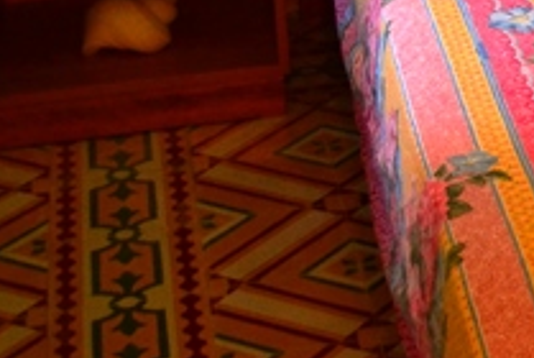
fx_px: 1961
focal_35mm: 132
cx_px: 1117
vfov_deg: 9.9
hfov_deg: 13.1
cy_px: -275
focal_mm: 18
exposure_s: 1/15
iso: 800
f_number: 3.5
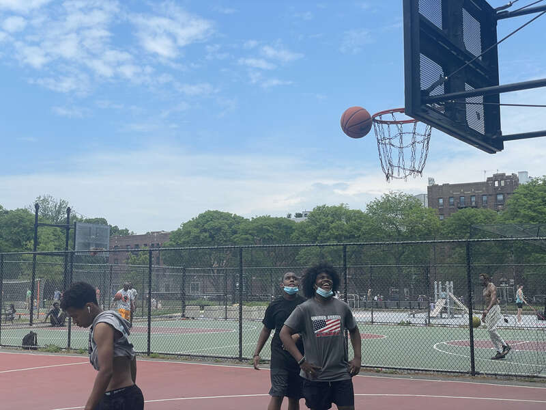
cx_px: 273
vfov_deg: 28.0
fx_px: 820
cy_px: 205
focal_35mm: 52
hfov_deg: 36.8
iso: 25
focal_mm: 6
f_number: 2
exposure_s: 1/1916
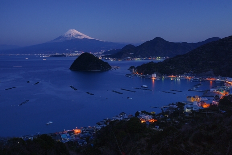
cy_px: 78
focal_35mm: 35
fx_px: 226
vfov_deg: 37.9
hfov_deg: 54.4
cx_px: 116
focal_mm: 35
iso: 200
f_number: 8
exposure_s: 20
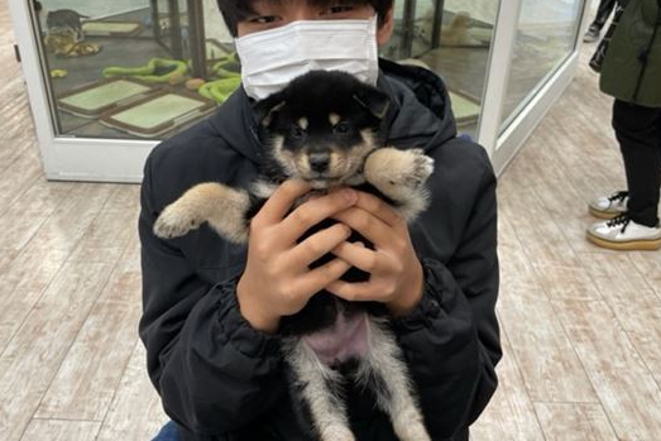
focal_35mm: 31
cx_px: 306
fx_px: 569
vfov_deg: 42.0
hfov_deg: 60.2
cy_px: 159
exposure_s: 1/100
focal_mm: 4.2
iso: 125
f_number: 1.6
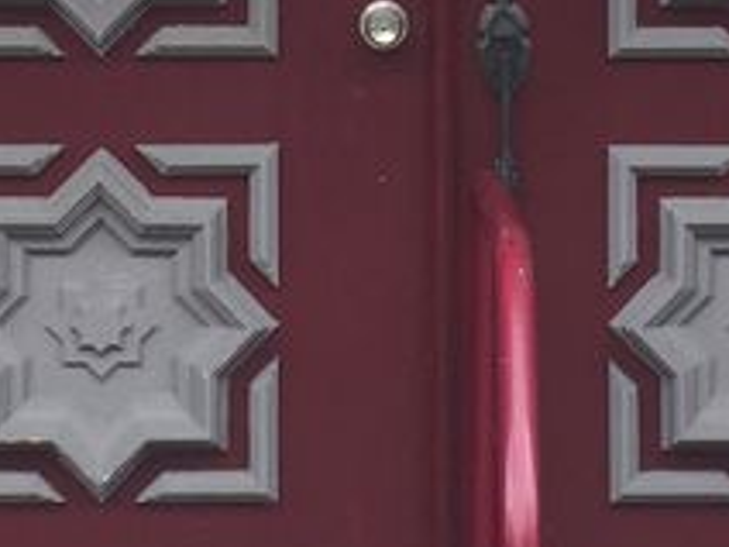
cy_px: 0
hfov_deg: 12.0
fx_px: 3454
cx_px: 402
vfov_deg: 9.0
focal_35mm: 164
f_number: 2.2
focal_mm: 4.15
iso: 32
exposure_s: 1/202
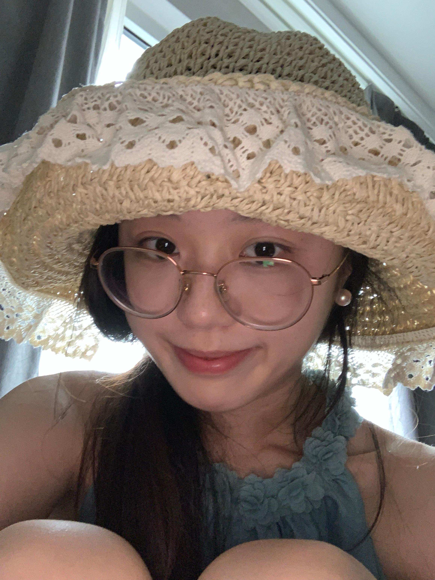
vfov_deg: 56.8
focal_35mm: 32
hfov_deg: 44.2
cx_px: 218
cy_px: 290
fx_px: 536
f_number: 2.2
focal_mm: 2.87
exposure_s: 1/40
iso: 320
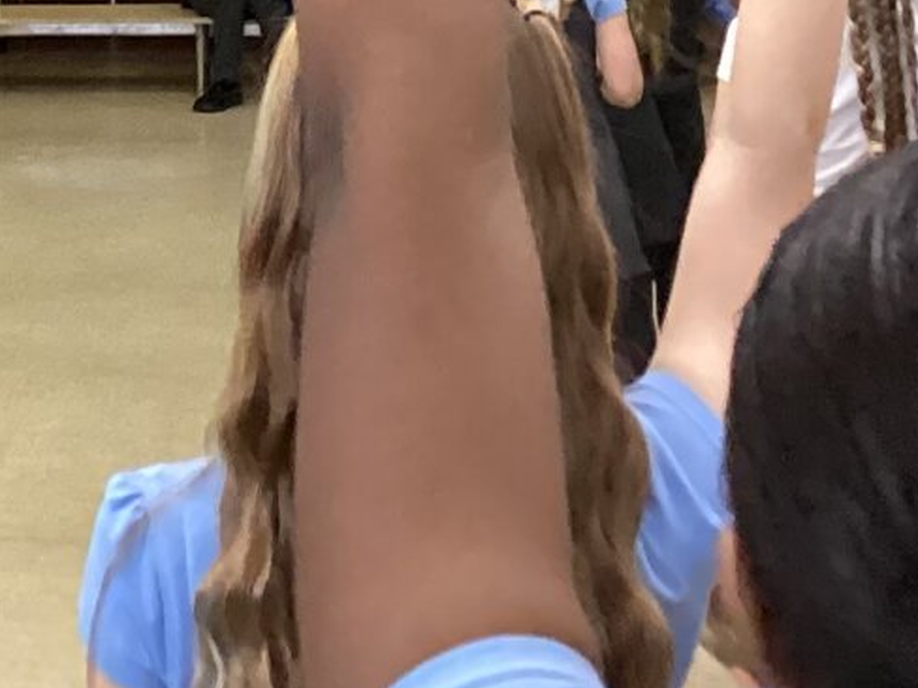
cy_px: -331
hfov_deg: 14.4
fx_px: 3448
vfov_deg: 11.0
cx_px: -333
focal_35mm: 130
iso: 320
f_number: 2.4
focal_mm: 3.3
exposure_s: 1/50
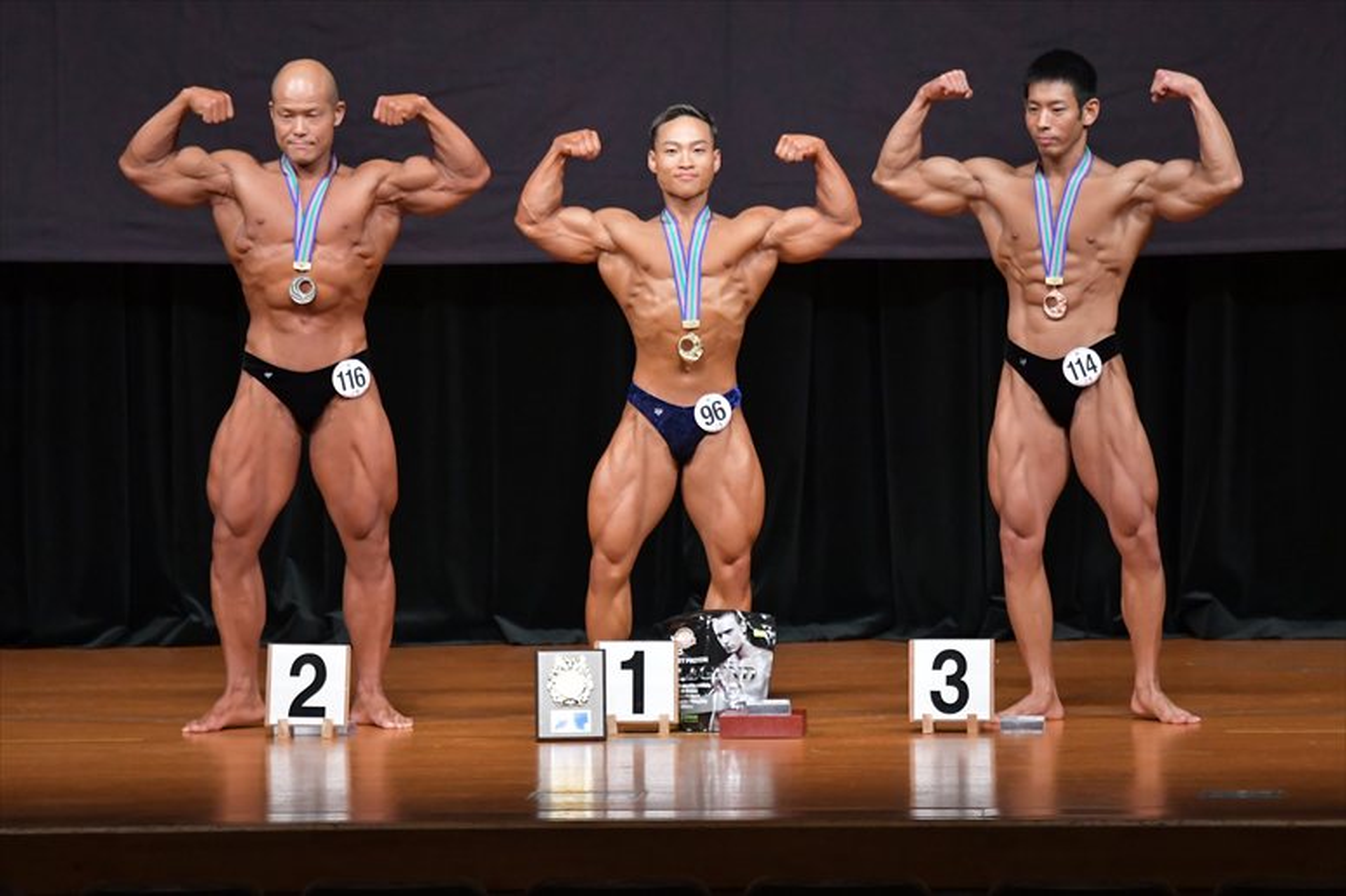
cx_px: 673
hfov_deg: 8.6
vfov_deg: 5.7
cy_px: 448
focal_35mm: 240
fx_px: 8969
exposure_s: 1/400
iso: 4000
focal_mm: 160
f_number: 5.6
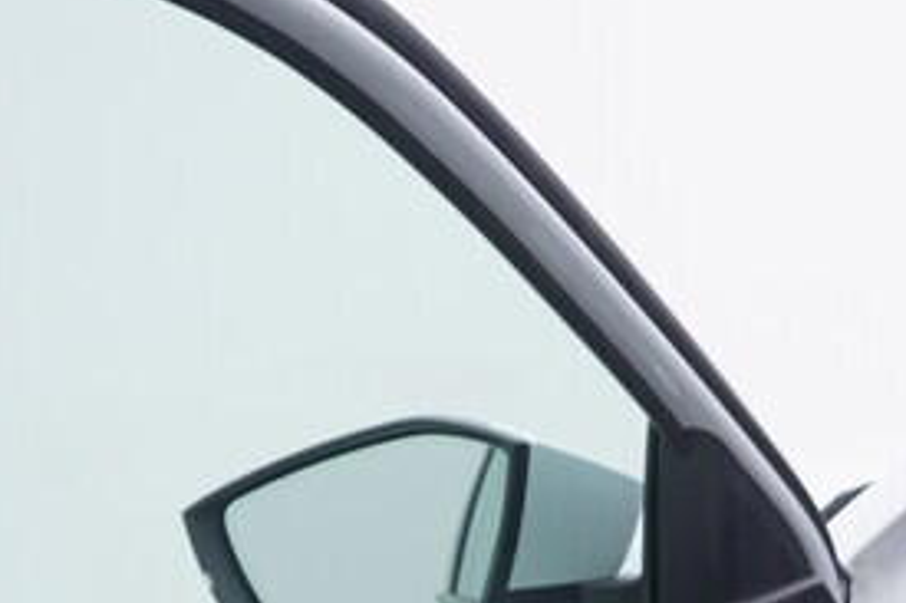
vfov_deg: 9.9
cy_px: 941
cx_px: 1067
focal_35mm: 134
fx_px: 3370
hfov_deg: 14.8
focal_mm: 24
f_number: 3.5
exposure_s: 1/60
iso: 125
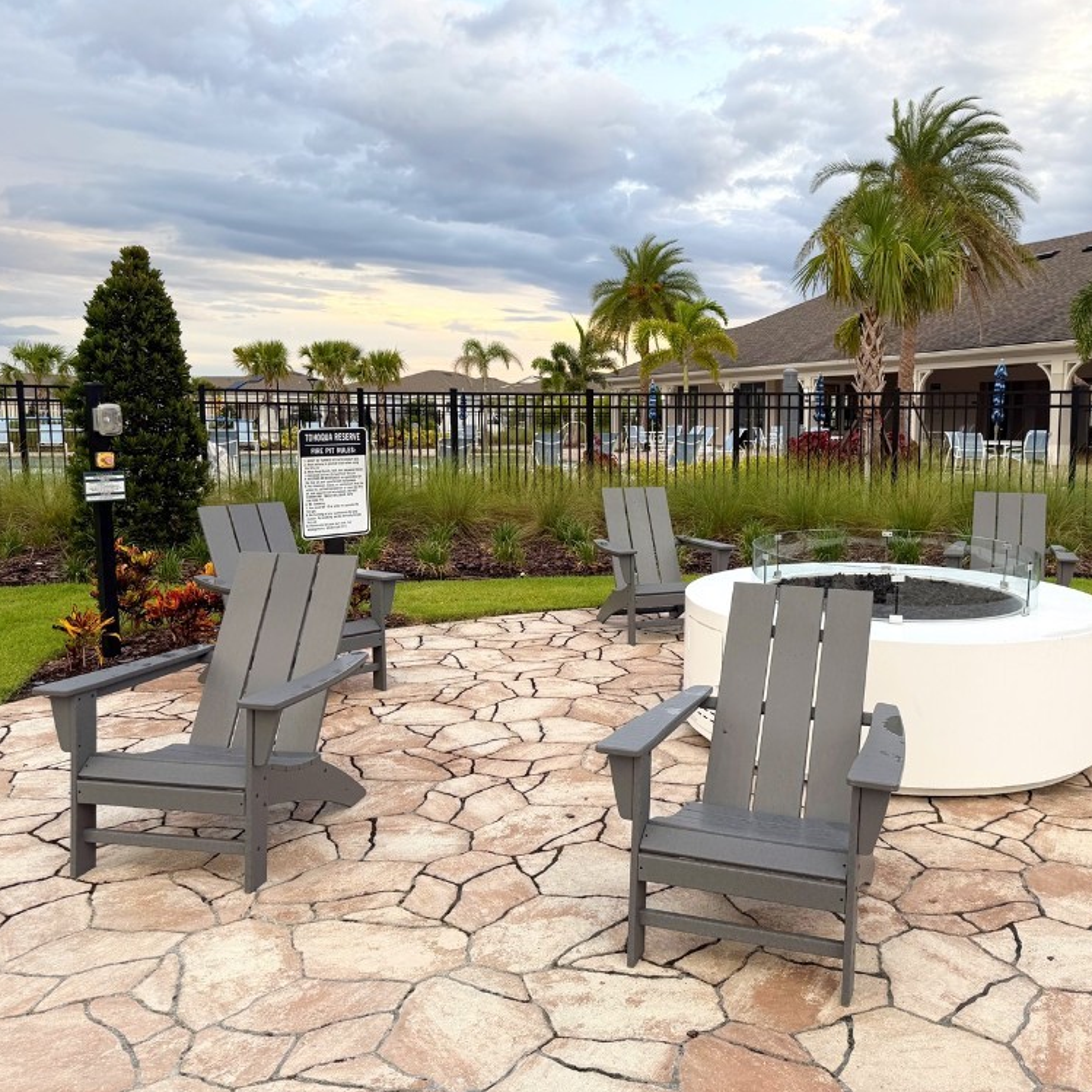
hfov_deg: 54.9
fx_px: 1035
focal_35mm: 29
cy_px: 535
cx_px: 691
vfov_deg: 55.6
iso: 80
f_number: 1.78
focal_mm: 6.76
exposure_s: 1/567
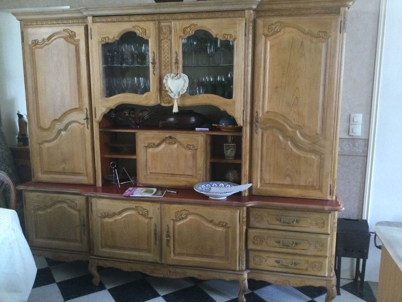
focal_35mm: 31
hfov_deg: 58.4
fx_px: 360
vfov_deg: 45.4
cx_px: 201
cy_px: 151
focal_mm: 3.3
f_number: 2.4
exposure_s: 1/33
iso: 200
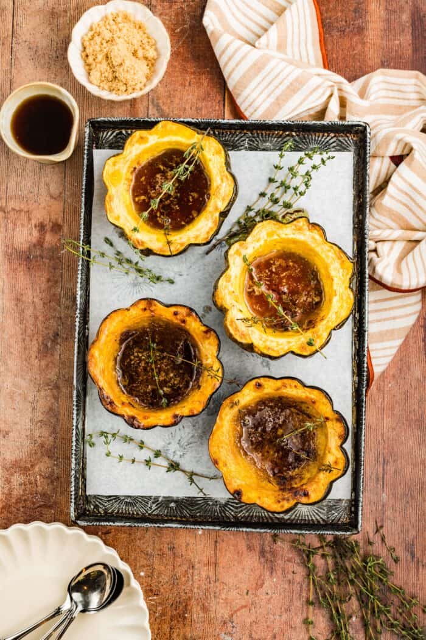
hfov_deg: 27.0
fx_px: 887
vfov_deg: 39.6
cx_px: 213
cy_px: 320
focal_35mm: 50
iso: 800
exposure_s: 1/200
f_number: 9
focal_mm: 50
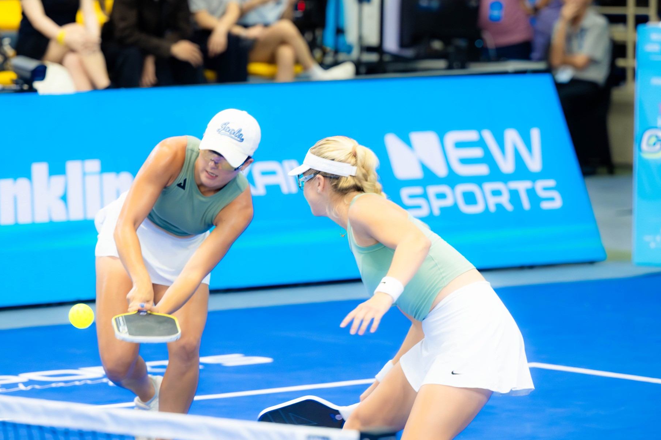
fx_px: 4277
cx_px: 295
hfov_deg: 8.8
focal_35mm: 233
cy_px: 209
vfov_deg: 5.9
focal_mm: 140
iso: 5000
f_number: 3.2
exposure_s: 1/500
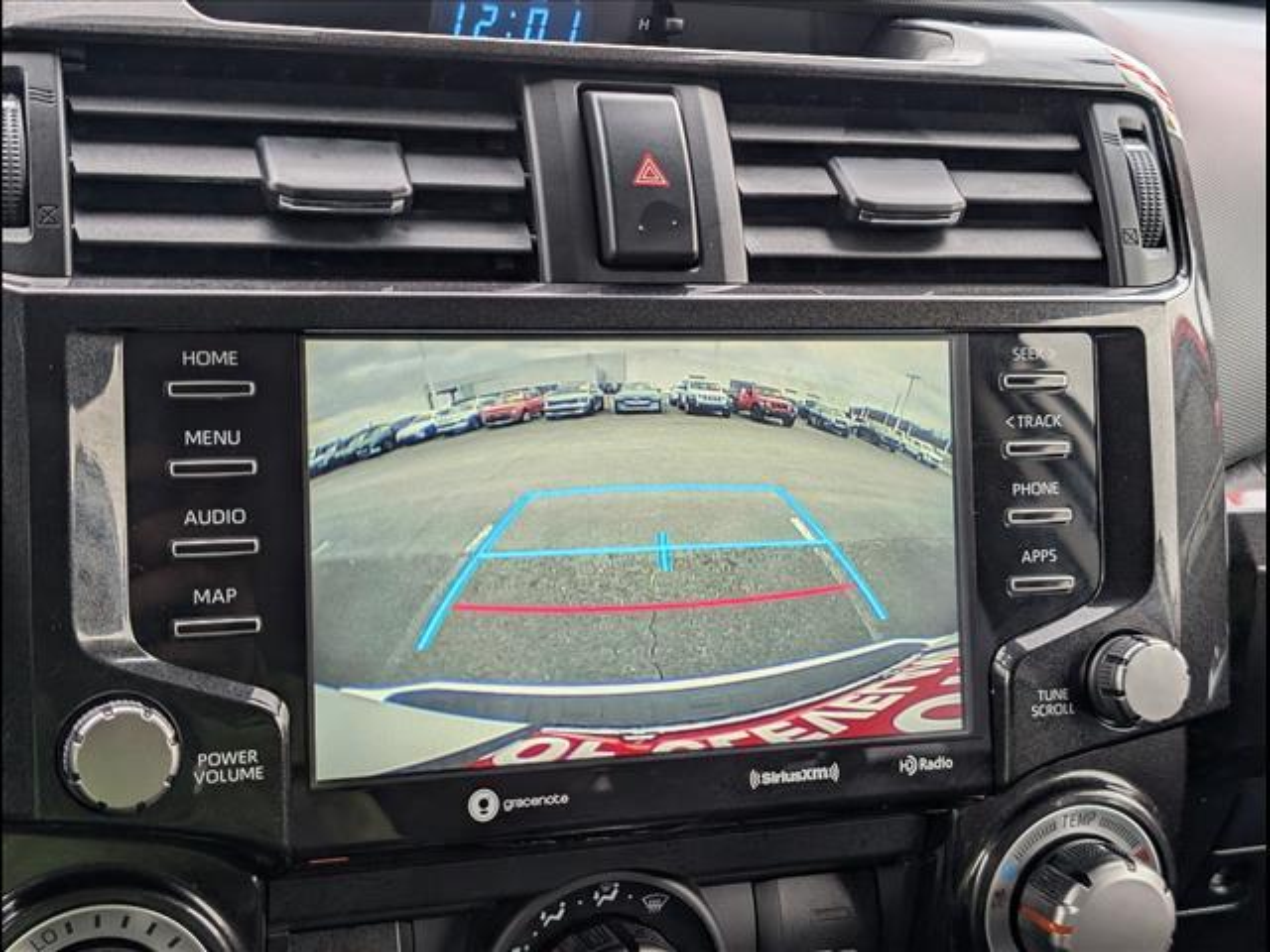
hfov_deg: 38.9
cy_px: 476
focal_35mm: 49
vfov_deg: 29.7
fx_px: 1798
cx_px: 635
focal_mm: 6.9
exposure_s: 1/204
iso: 102
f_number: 1.68
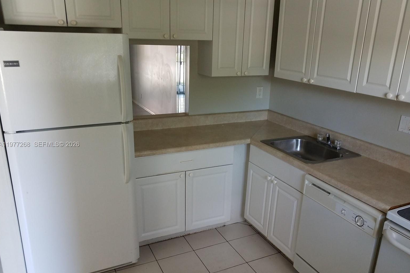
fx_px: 319
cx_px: 209
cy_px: 145
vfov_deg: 46.4
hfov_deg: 65.5
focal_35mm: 28
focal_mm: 4.2
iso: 80
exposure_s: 1/60
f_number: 1.7
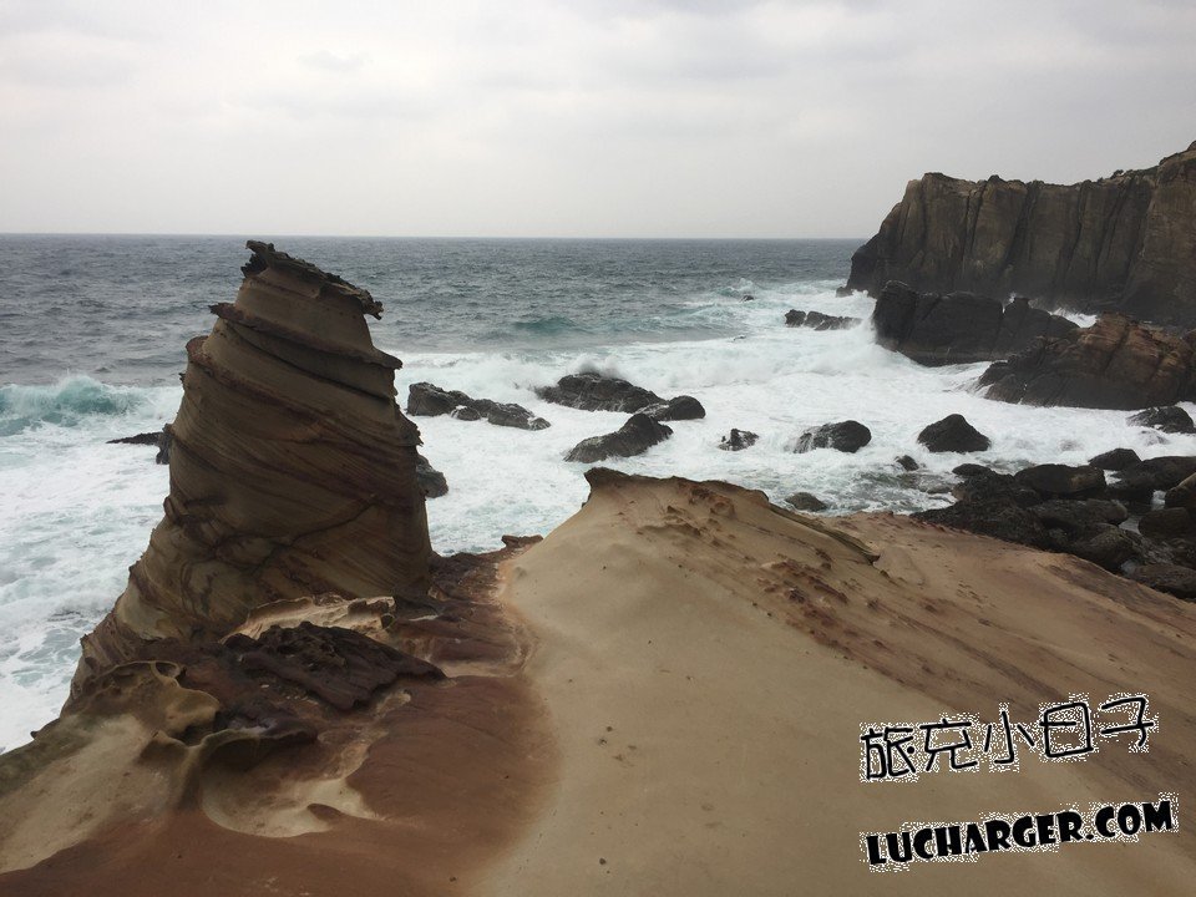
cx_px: 598
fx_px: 1002
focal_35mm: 29
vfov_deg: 48.2
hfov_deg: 61.7
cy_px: 448
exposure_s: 1/120
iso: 32
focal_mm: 4.15
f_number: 2.2
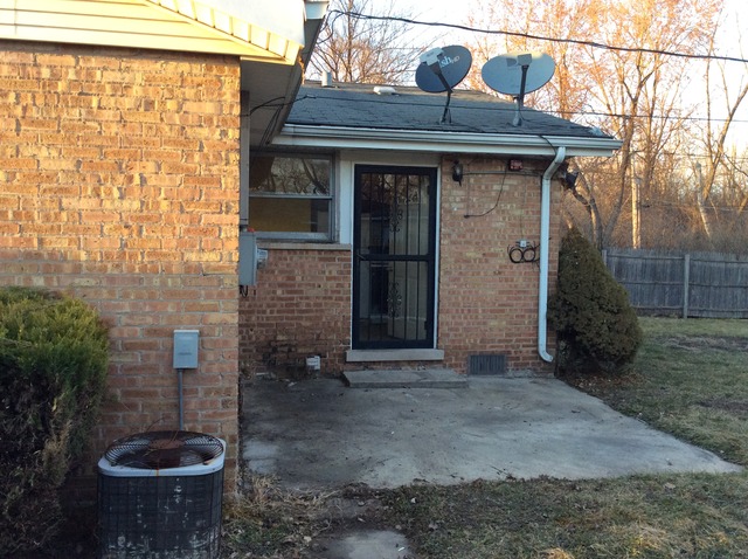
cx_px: 374
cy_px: 280
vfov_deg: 44.1
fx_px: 690
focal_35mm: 32
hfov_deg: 56.9
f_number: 2.4
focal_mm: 3.3
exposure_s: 1/120
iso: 64
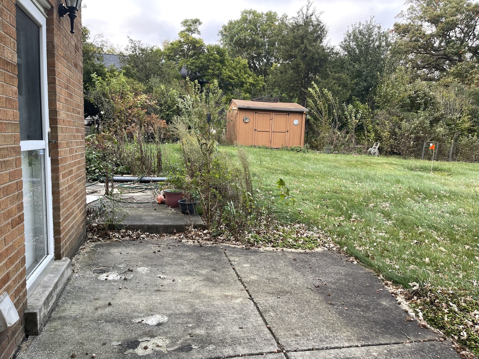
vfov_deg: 54.9
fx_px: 346
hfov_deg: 69.4
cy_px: 180
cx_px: 240
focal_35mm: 25
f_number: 1.6
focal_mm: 5.1
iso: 50
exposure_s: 1/121
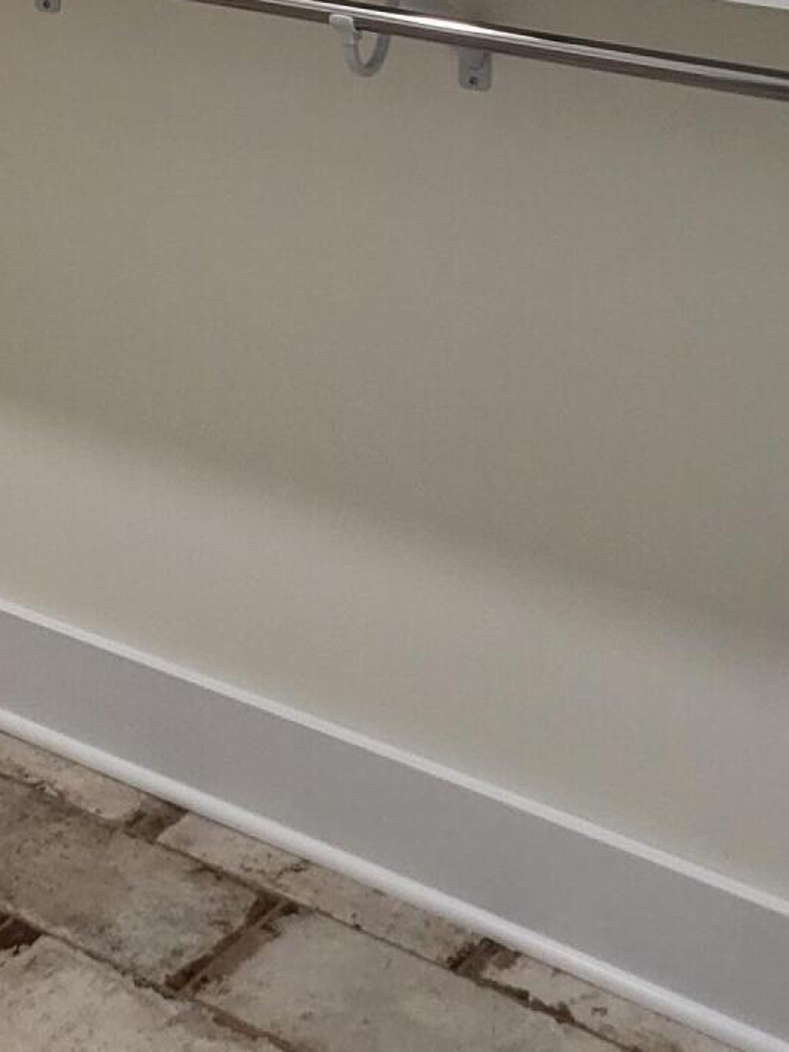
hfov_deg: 19.9
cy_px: -284
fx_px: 2219
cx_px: 126
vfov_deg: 23.8
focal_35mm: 73
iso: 200
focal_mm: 4.25
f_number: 1.8
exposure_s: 1/120
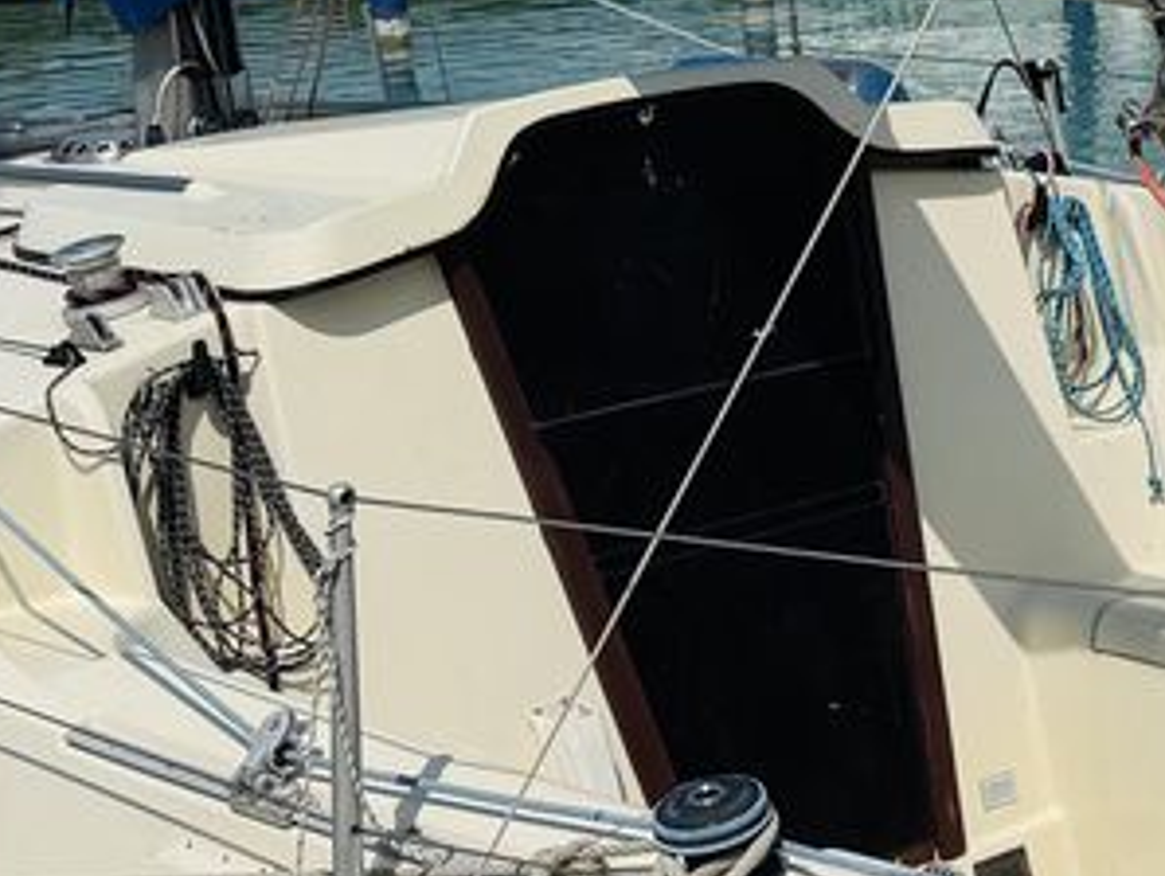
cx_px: 1642
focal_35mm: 103
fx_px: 3469
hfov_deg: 17.5
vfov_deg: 14.4
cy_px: 321
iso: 80
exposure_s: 1/12346
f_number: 1.78
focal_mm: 6.76
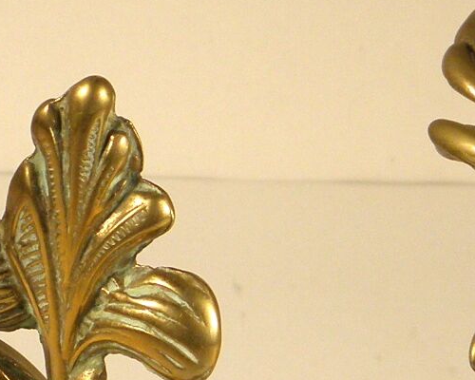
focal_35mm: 235
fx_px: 3304
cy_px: 343
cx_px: 20
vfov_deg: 6.6
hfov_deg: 8.2
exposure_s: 1/80
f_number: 3.9
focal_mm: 8.6
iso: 100
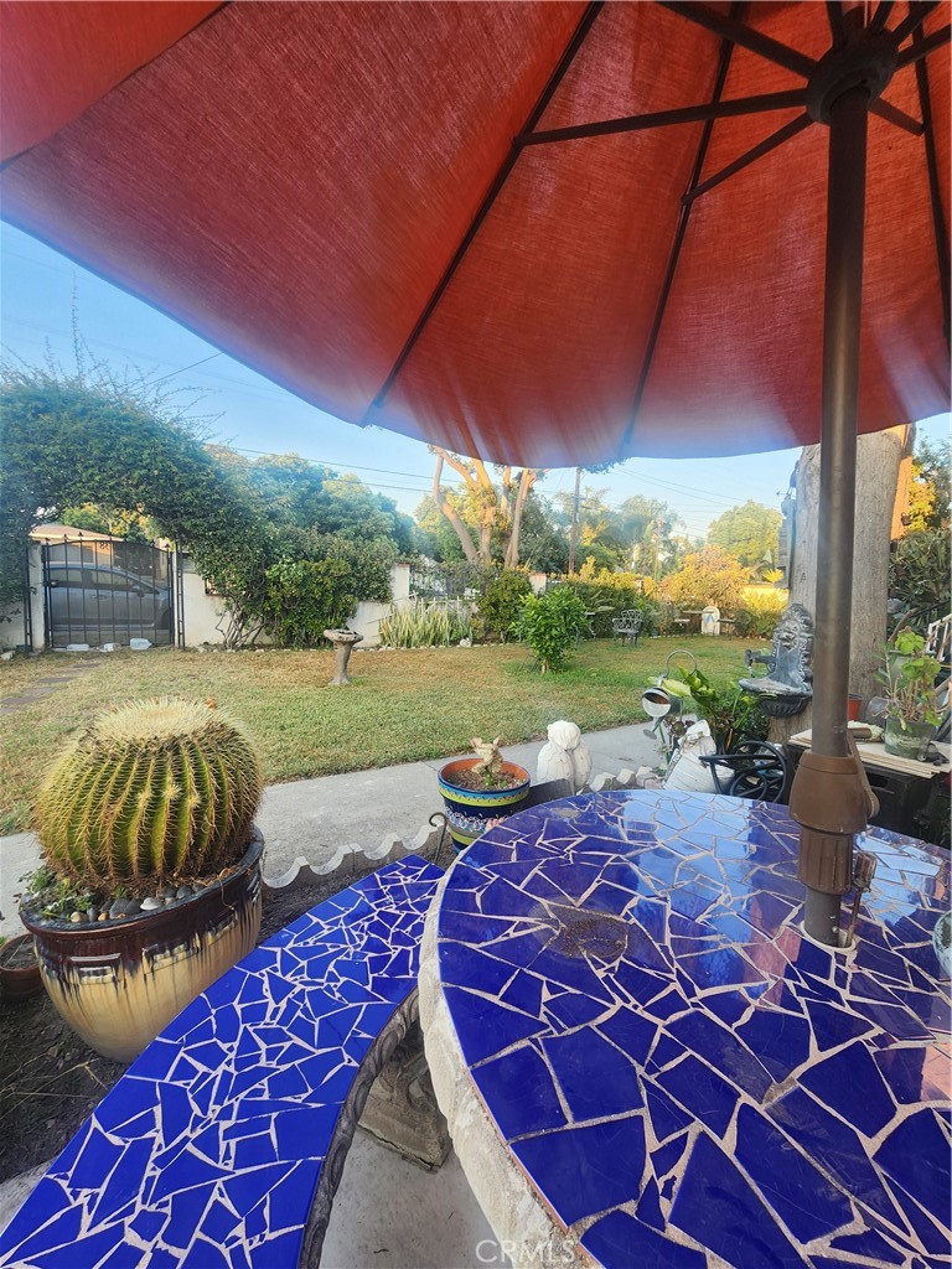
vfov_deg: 106.2
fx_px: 477
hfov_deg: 89.9
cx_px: 476
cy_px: 634
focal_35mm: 13
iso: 50
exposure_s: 1/60
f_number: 2.2
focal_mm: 2.2
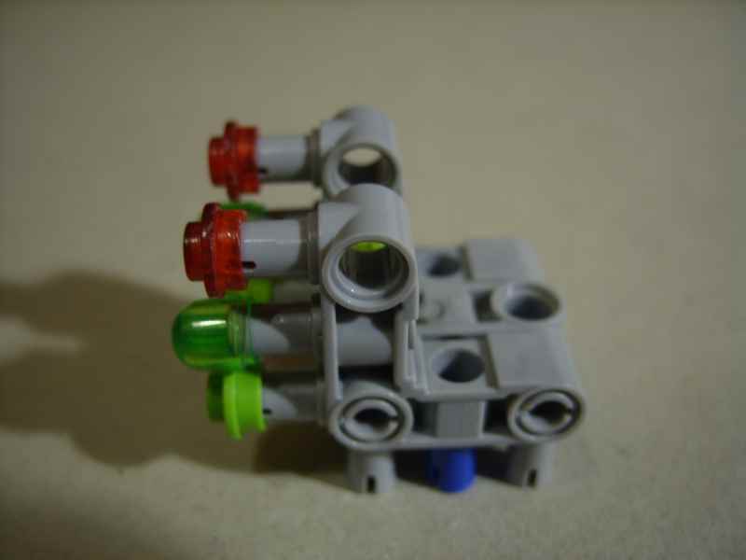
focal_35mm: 38
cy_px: 280
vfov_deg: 37.7
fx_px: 819
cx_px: 373
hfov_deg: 49.0
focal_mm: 7.8
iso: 100
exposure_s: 1/2.5
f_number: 2.8
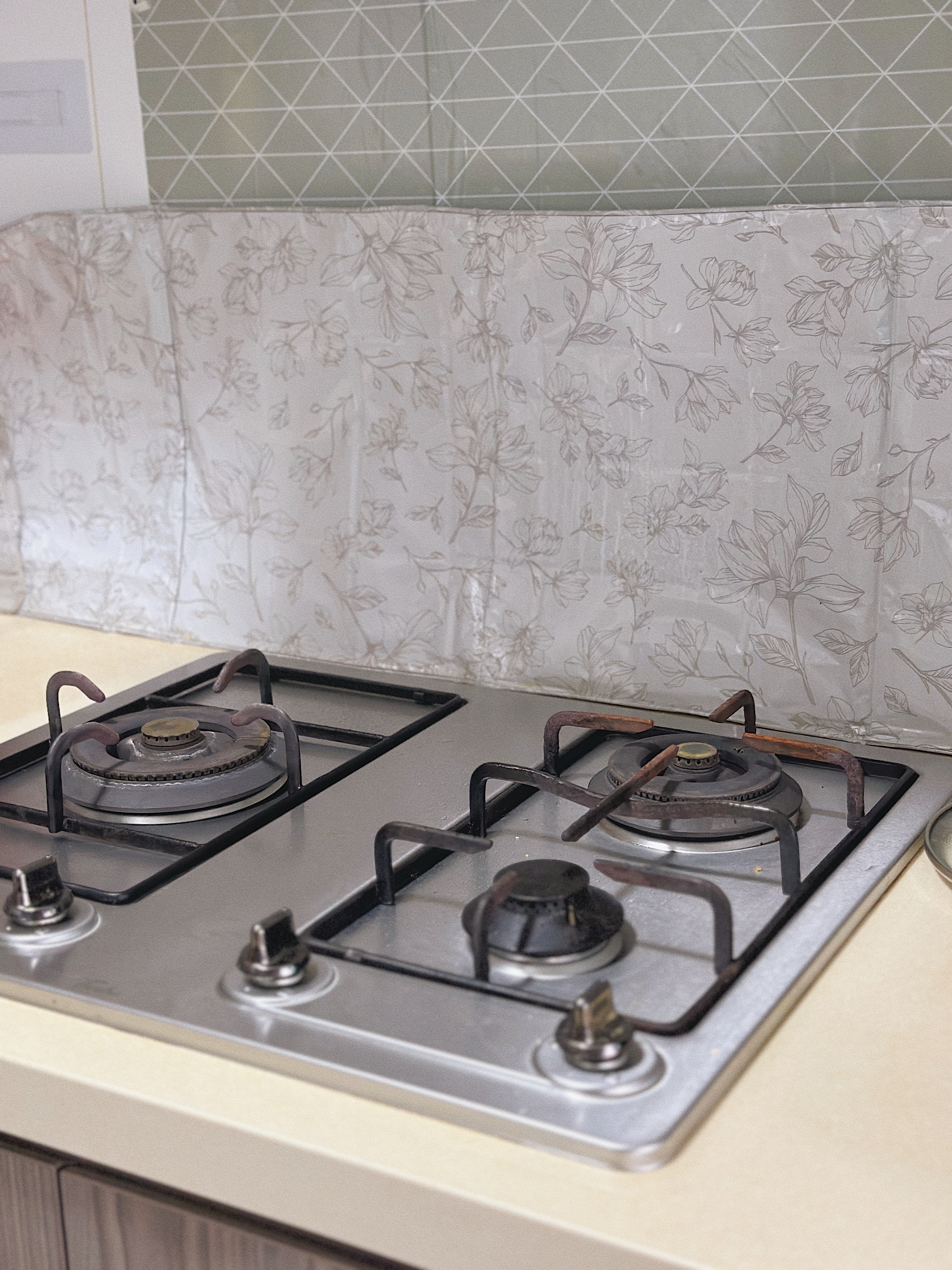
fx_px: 1760
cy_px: 635
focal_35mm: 48
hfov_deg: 30.3
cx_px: 476
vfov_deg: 39.7
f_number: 1.78
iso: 320
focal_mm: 6.86
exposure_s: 1/50
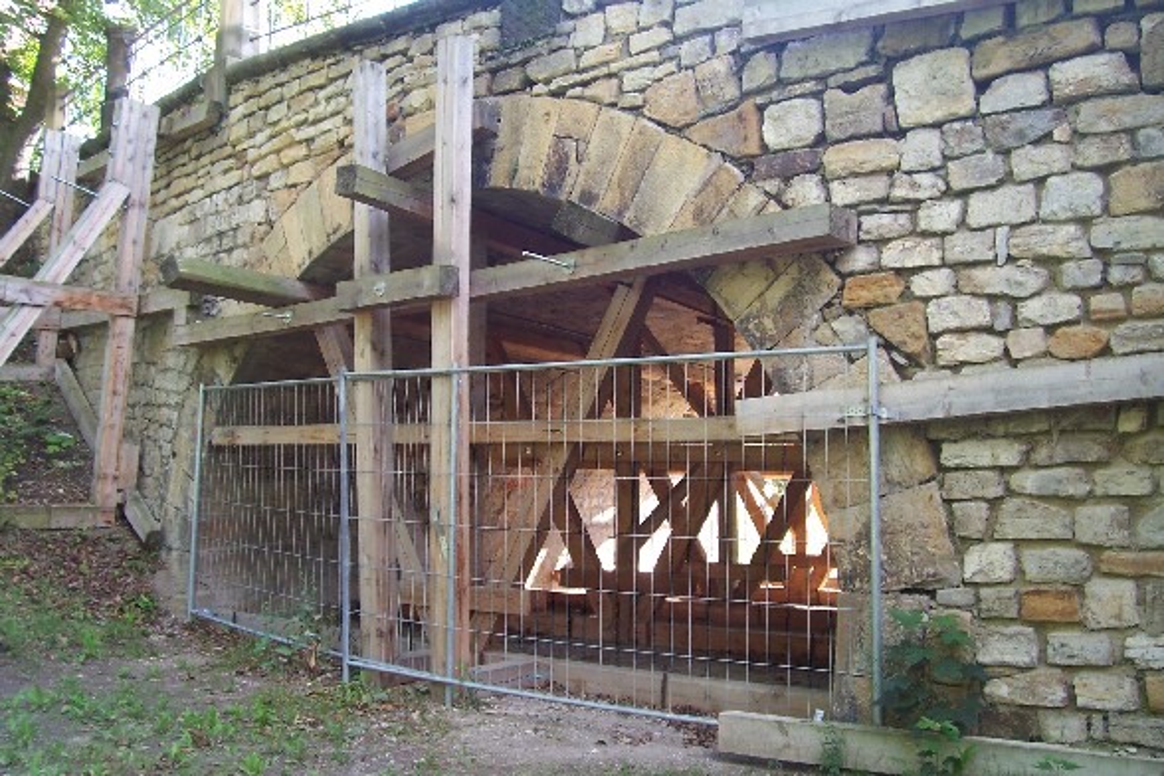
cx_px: 582
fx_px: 1099
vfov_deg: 38.9
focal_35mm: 34
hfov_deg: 55.8
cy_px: 388
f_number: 2.7
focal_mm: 5.6
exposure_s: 1/90
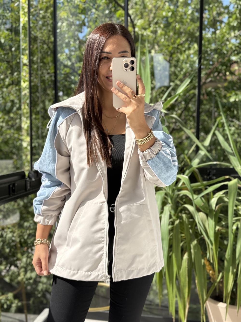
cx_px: 120
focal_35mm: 48
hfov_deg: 30.3
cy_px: 161
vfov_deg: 39.7
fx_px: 446
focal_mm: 6.76
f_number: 1.78
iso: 80
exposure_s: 1/769
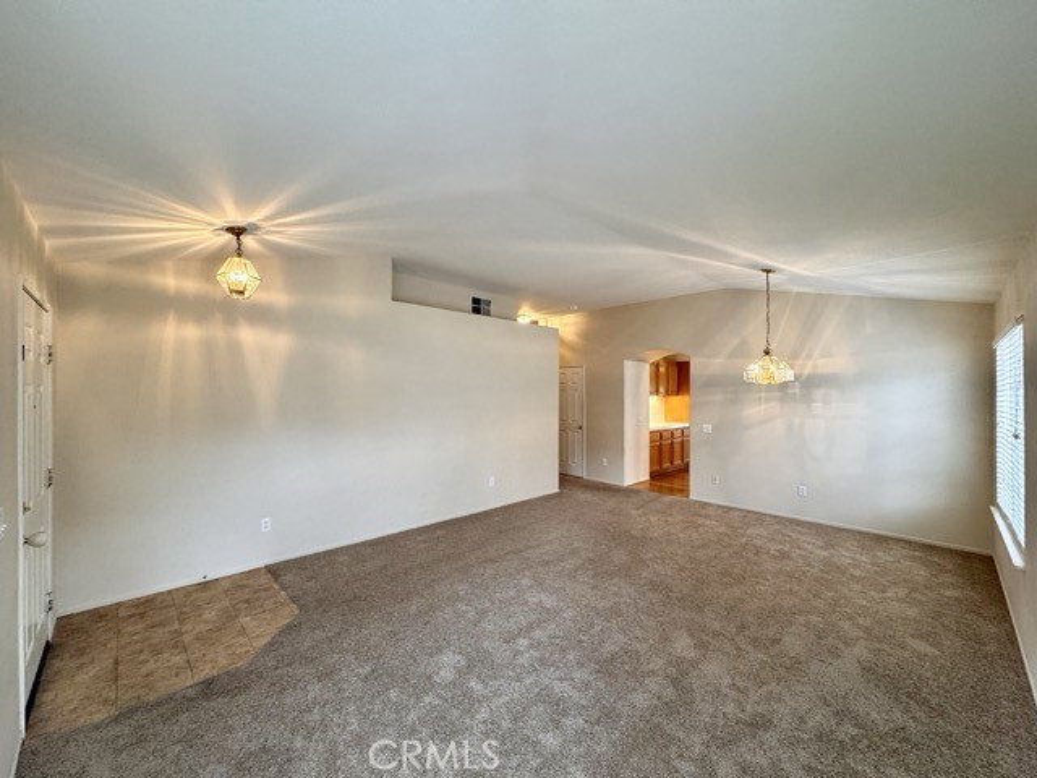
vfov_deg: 85.7
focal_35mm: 14
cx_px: 518
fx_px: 419
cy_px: 389
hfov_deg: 102.1
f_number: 2.2
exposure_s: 1/120
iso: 250
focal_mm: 2.22
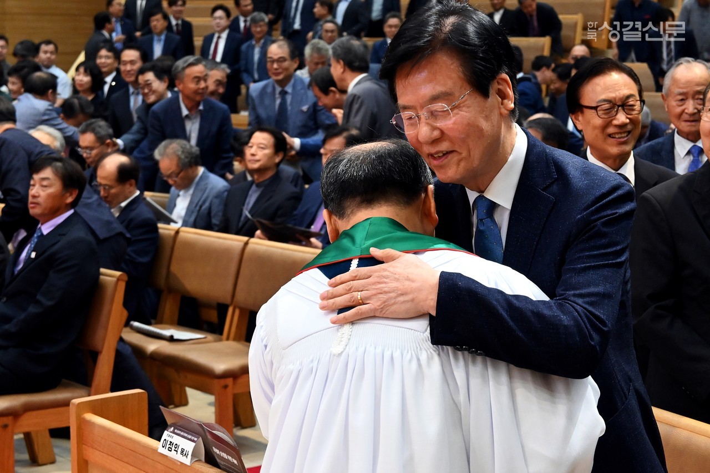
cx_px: 355
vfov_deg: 18.2
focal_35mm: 75
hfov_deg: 27.0
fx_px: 1479
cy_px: 236
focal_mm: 50
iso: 3200
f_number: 6.3
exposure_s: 1/80
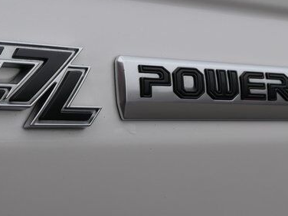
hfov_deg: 20.0
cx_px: 161
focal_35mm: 98
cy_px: 118
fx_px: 815
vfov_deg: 15.1
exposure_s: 1/200
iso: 200
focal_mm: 18
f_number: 5.6
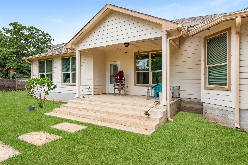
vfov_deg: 59.5
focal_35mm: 21
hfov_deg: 81.2
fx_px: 145
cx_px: 124
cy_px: 82
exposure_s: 1/1000
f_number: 8
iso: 400
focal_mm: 21
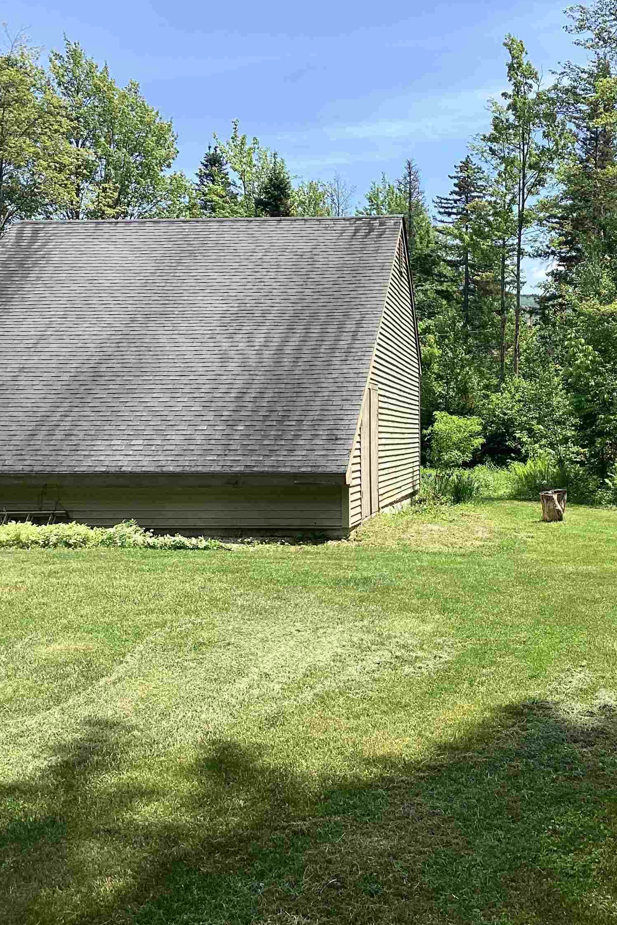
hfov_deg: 30.2
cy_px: 467
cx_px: 428
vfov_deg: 44.5
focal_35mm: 44
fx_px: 1131
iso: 25
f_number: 2.4
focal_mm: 3.3
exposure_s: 1/849
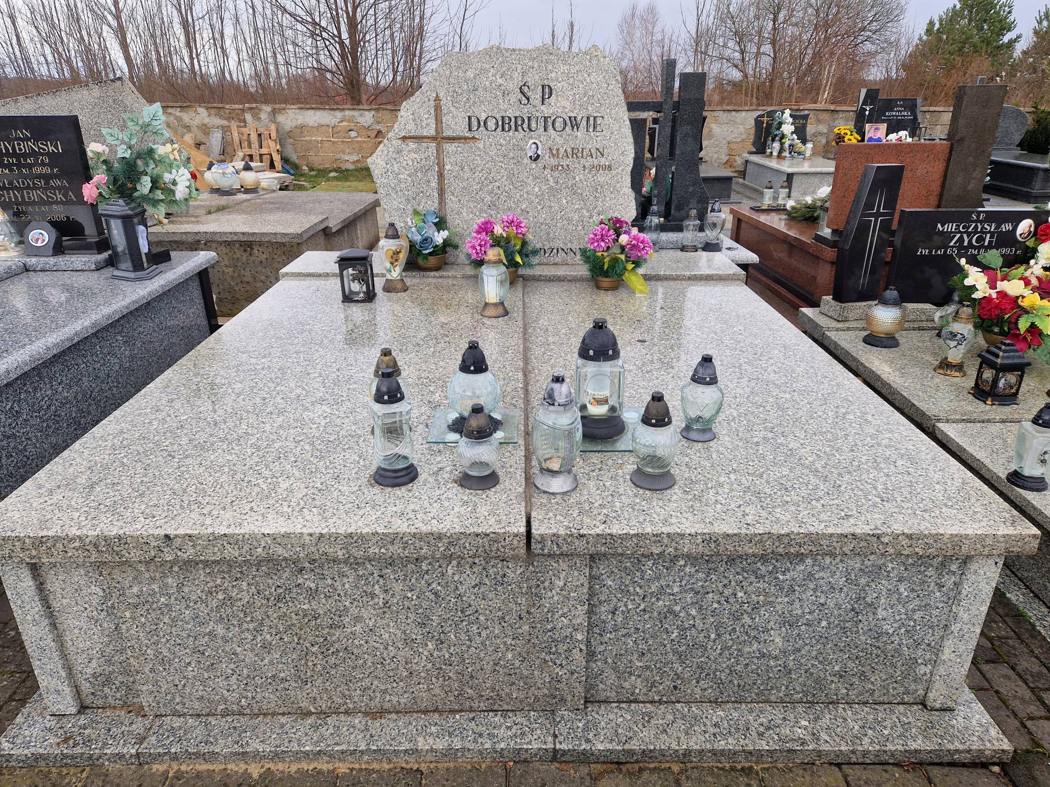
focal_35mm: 23
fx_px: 698
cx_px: 525
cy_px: 394
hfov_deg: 73.9
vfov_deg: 58.9
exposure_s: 1/258
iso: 50
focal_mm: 5.4
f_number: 1.8
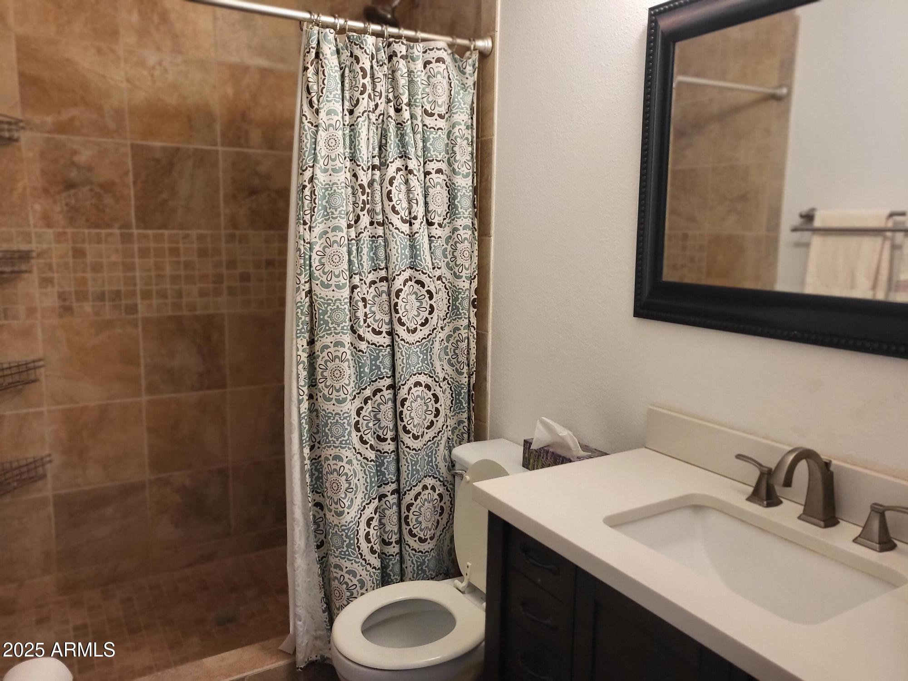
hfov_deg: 67.3
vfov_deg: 53.1
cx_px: 454
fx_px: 682
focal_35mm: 26
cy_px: 340
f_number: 1.8
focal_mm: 4.25
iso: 250
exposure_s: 1/60
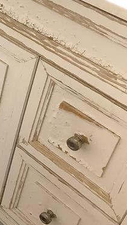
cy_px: 85
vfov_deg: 28.9
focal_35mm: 73
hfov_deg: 14.3
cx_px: -114
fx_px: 437
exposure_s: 1/60
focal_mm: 3.3
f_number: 2.4
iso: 125
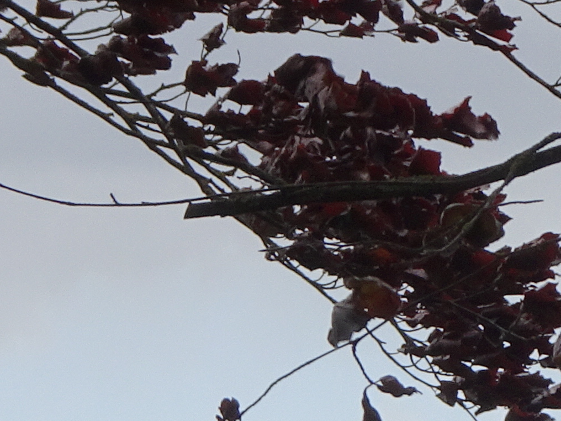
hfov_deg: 3.6
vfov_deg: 2.7
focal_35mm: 554
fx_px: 8978
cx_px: 928
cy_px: 628
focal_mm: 19.68
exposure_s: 1/400
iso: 80
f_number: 5.6
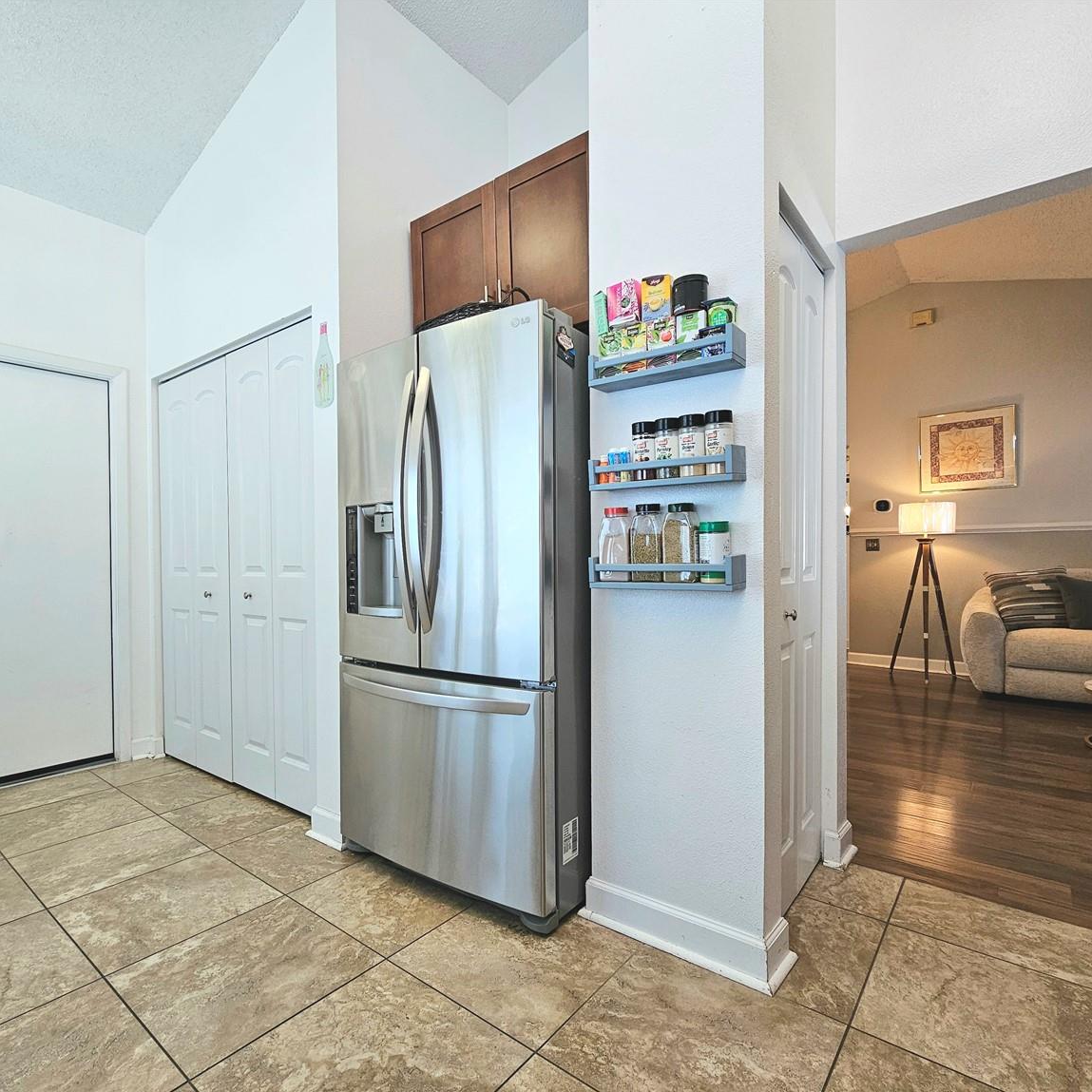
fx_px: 571
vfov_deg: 87.4
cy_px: 567
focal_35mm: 16
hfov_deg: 87.3
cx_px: 516
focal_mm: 2.2
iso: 80
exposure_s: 1/60.2
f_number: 2.2
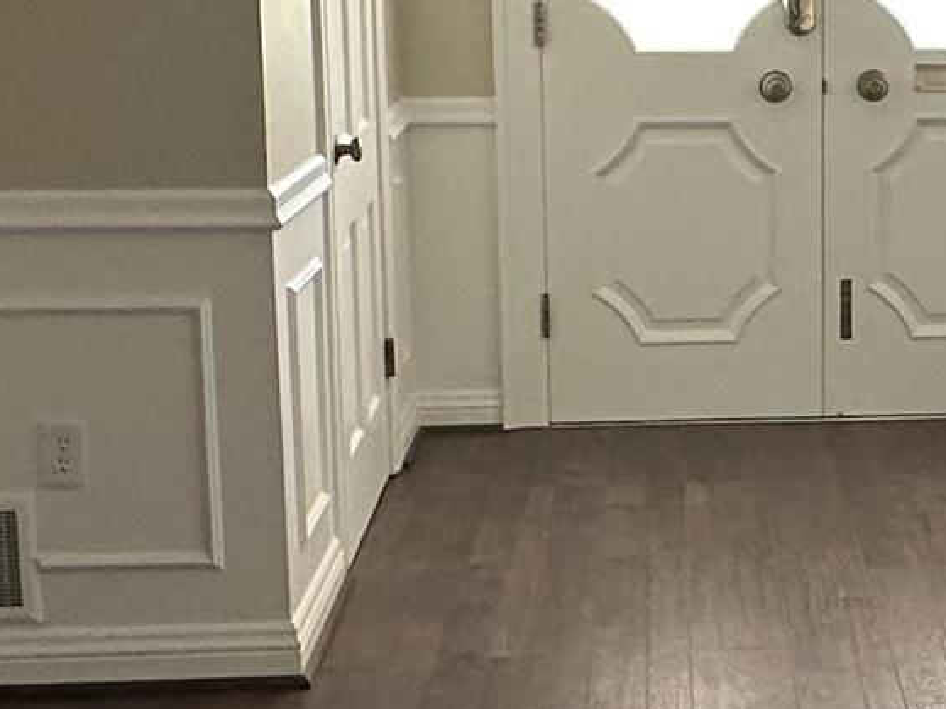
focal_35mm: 77
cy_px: 244
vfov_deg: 19.1
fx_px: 2104
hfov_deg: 24.6
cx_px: 850
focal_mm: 2.22
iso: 250
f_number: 2.2
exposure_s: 1/99
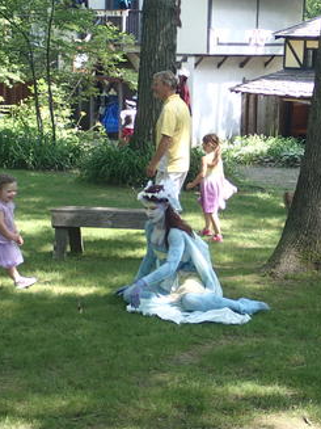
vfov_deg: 26.7
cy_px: 210
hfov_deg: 20.1
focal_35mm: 73
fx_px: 903
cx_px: 140
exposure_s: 1/100
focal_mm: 9.6
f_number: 3.4
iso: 125
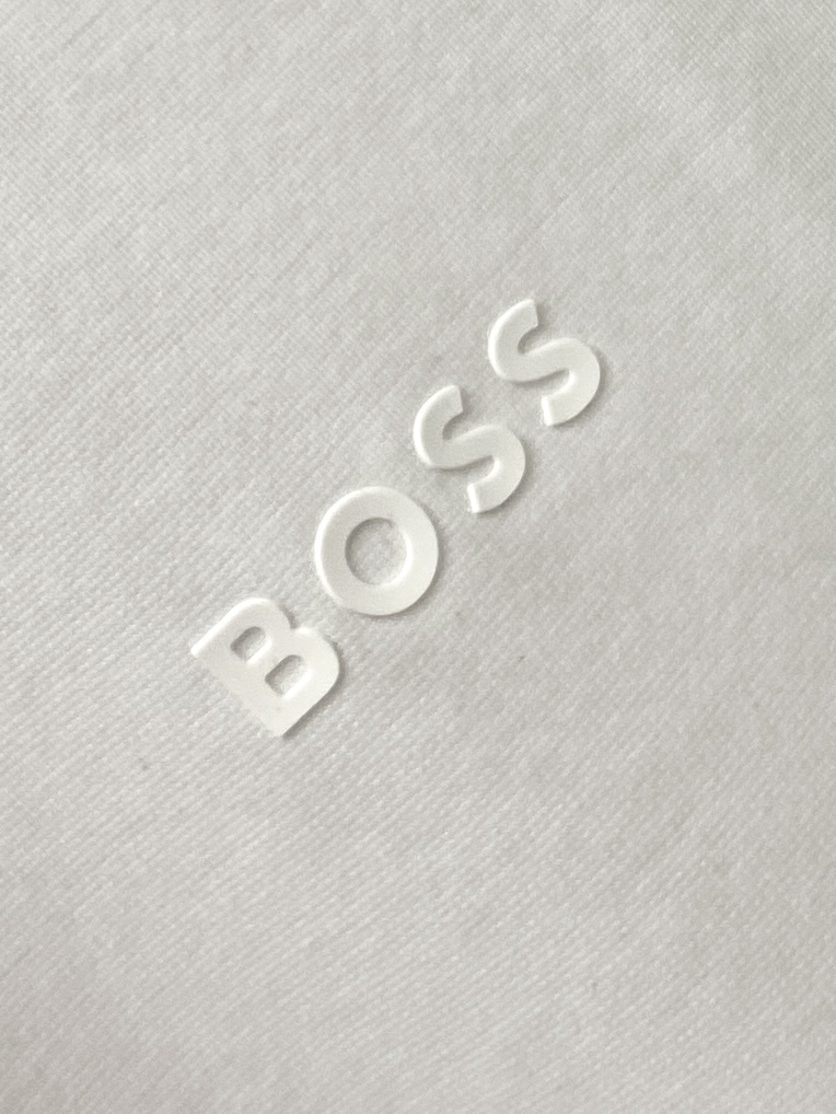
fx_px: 837
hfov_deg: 53.1
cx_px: 418
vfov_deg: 67.3
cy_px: 557
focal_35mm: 26
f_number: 1.8
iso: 50
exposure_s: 1/122
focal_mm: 4.25
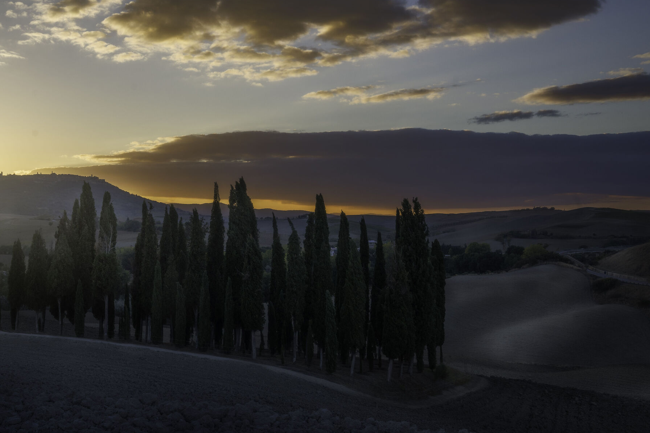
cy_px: 193
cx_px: 288
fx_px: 921
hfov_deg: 38.8
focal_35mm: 51
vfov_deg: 26.5
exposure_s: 1/200
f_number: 11
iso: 200
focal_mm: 38
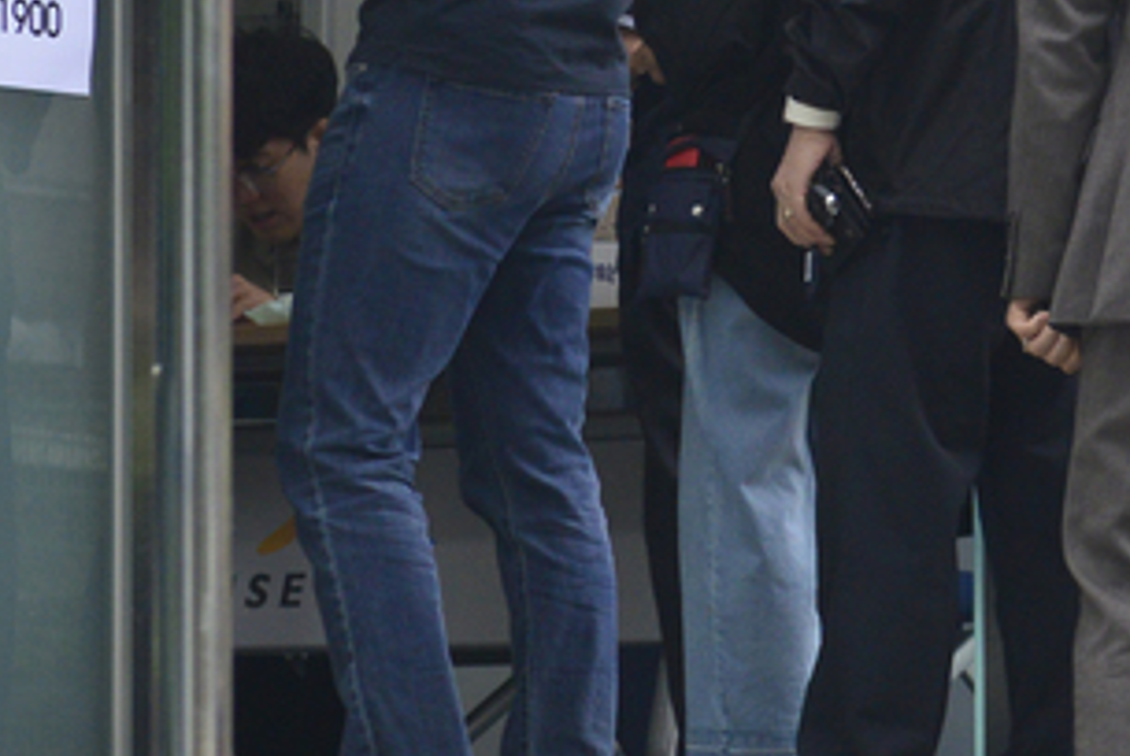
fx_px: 8357
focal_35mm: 266
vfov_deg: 5.2
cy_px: 293
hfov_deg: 7.6
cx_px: 1560
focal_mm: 58
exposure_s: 1/500
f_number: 4.5
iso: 1000
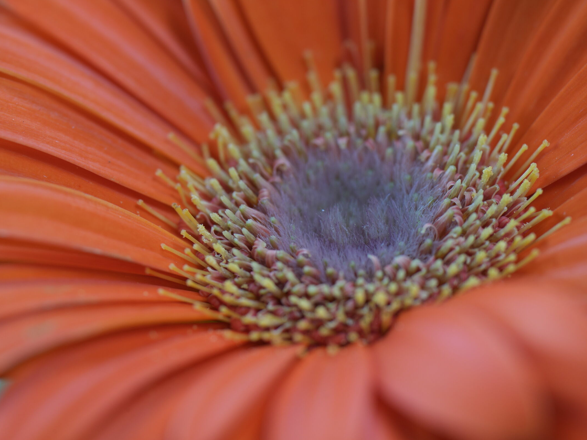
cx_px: 330
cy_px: 220
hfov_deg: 4.6
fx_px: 7359
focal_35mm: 434
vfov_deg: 3.4
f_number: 8
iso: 500
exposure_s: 1/20
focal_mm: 400
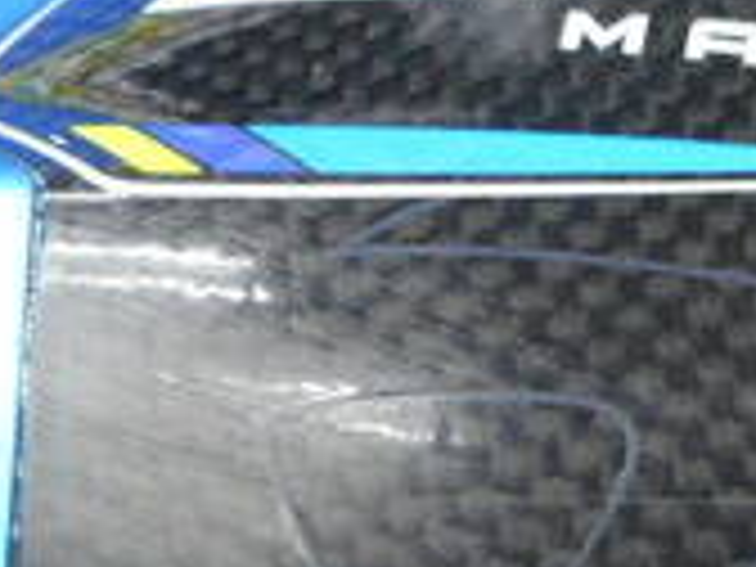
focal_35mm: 95
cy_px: 585
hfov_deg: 20.3
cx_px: 662
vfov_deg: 15.2
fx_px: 2075
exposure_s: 1/30
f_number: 3.7
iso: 220
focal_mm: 4.5
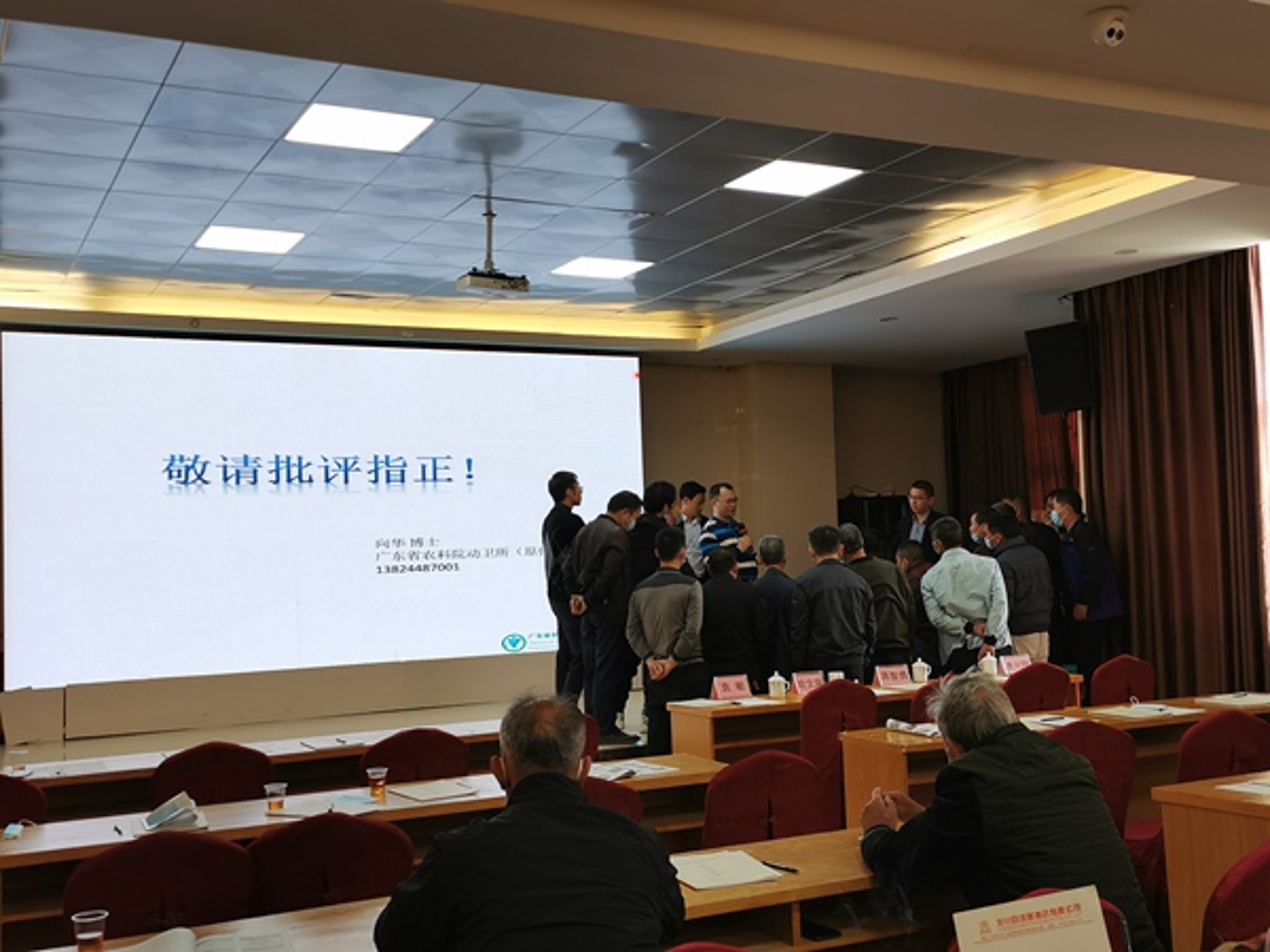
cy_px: 476
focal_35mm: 38
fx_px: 1394
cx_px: 635
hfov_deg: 49.0
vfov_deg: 37.7
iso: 80
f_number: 1.8
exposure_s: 1/100
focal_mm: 5.58
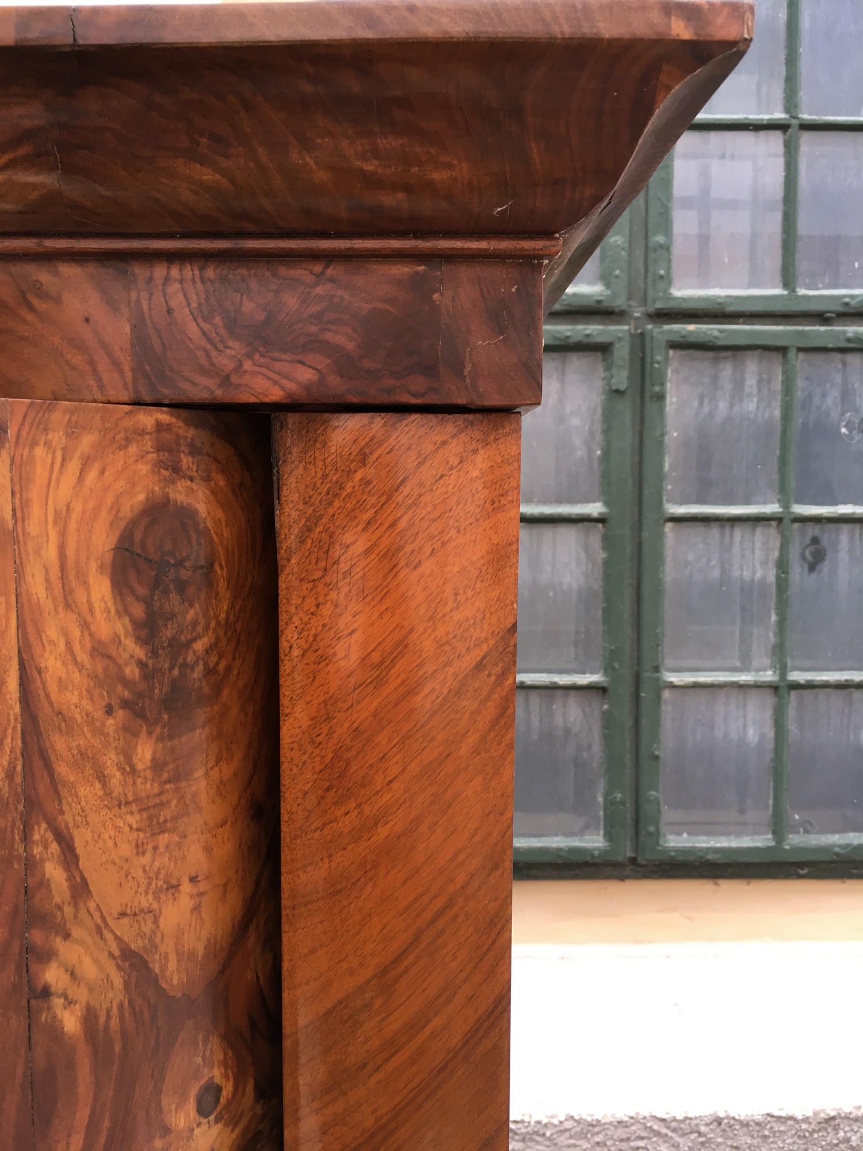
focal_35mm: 29
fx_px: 964
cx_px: 432
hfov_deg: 48.2
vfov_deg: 61.7
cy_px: 576
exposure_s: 1/50
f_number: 2.2
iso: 32
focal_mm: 4.15
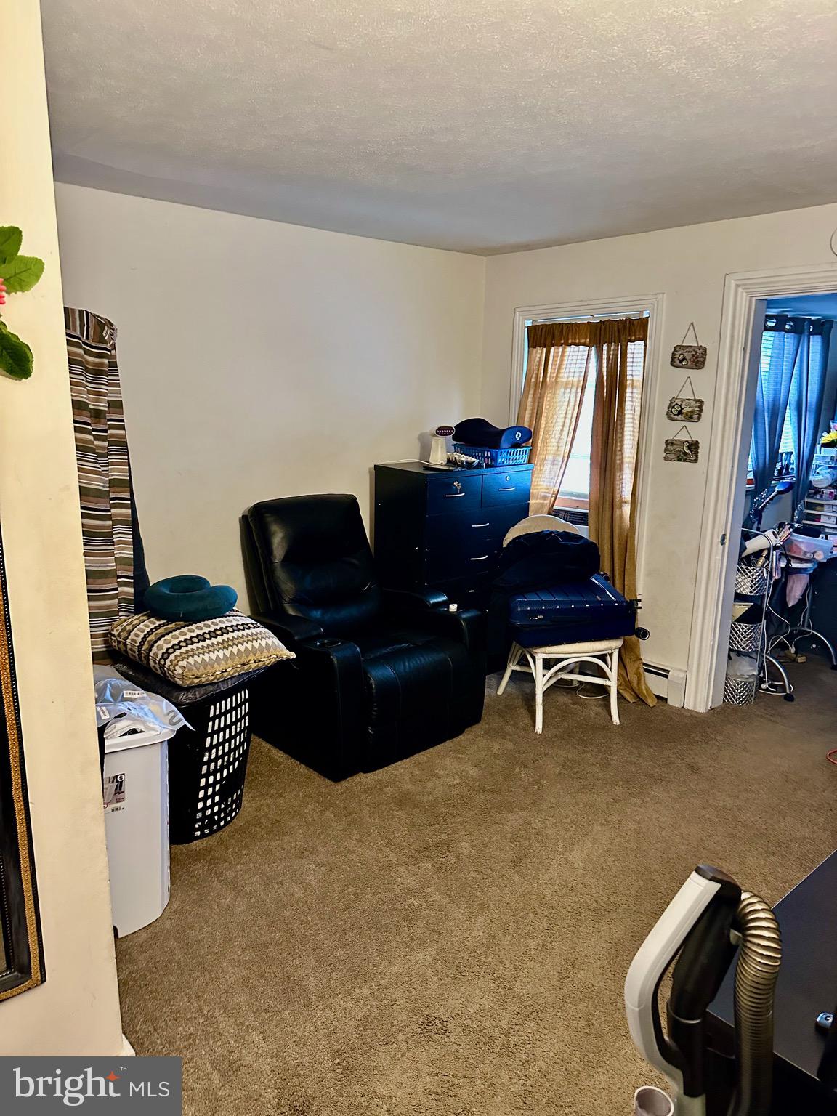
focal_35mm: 24
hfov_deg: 56.8
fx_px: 774
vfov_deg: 71.6
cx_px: 418
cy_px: 558
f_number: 1.78
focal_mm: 6.86
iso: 640
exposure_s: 1/60
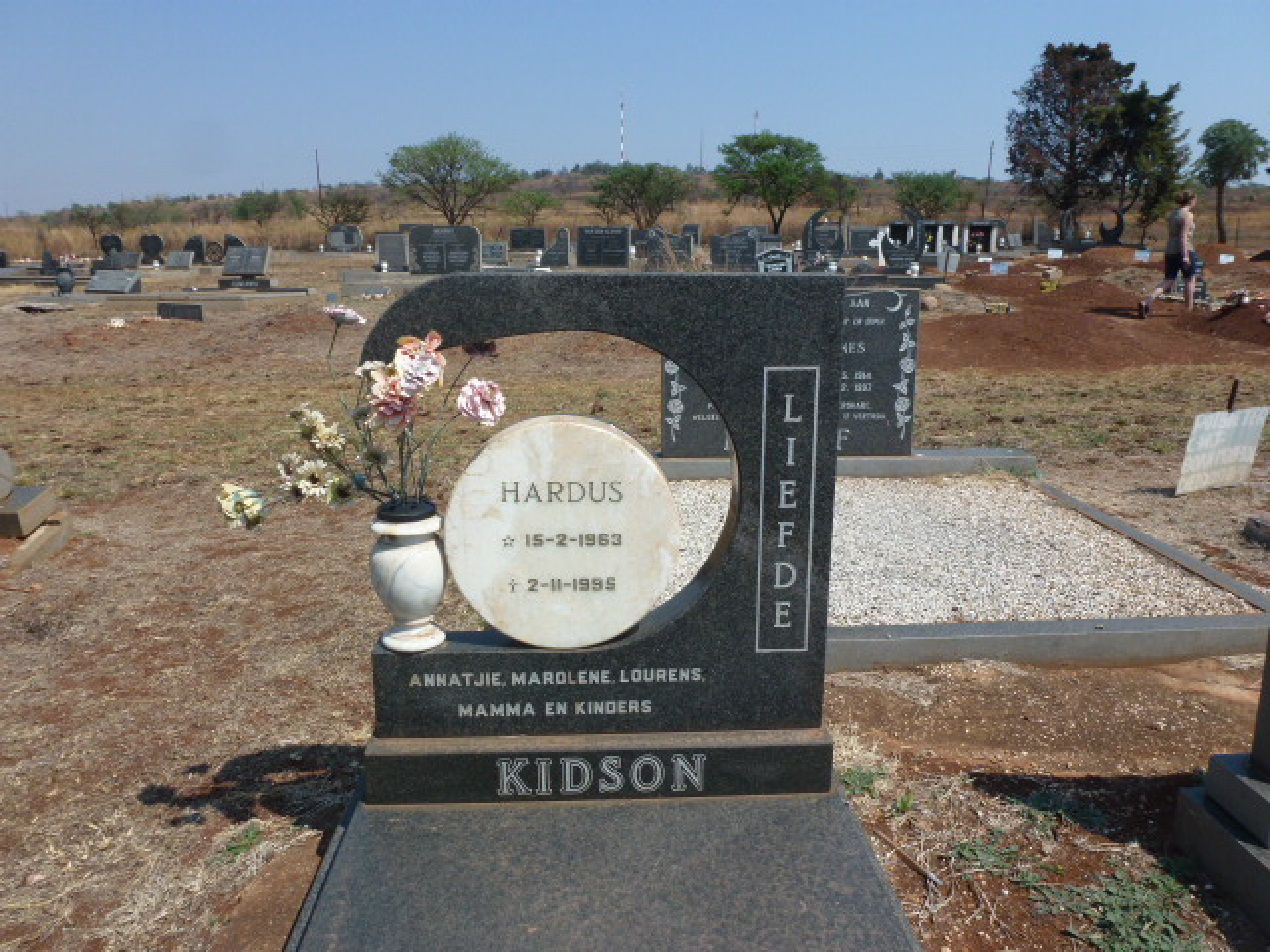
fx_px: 954
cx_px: 635
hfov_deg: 67.3
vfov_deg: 53.1
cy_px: 476
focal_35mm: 26
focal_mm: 4.7
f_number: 4
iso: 100
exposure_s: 1/1300
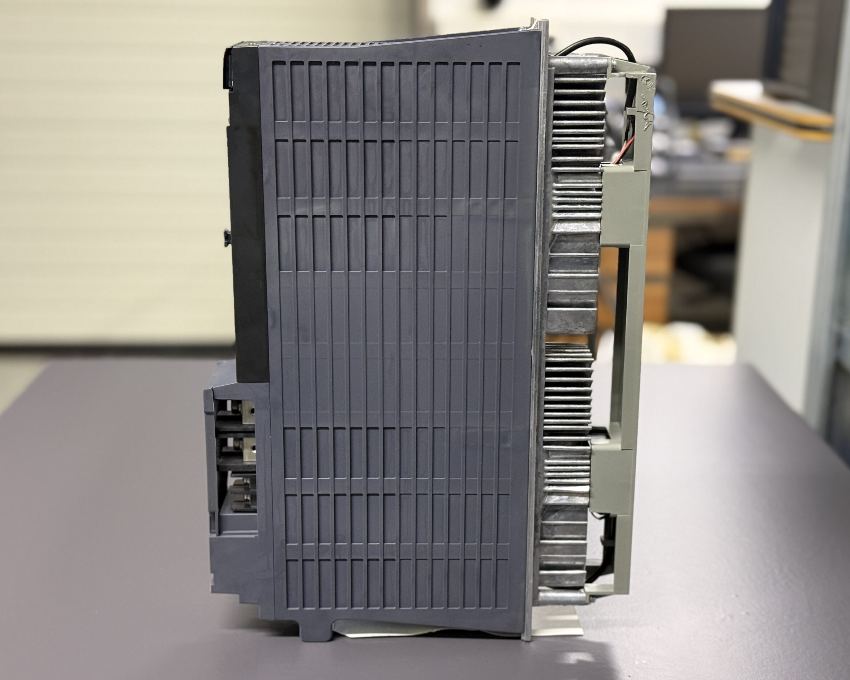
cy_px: 336
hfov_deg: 36.7
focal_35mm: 51
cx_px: 441
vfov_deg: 29.7
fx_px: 1283
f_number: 1.78
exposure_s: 1/33
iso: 250
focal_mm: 6.76
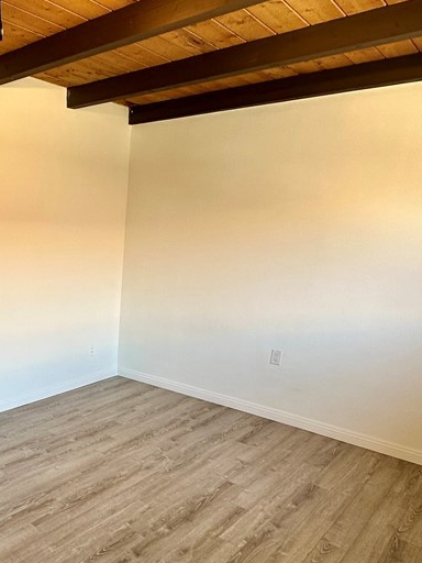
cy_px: 372
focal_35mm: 28
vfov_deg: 62.0
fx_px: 455
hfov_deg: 46.1
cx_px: 63
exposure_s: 1/120
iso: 80
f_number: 2.2
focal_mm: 2.22
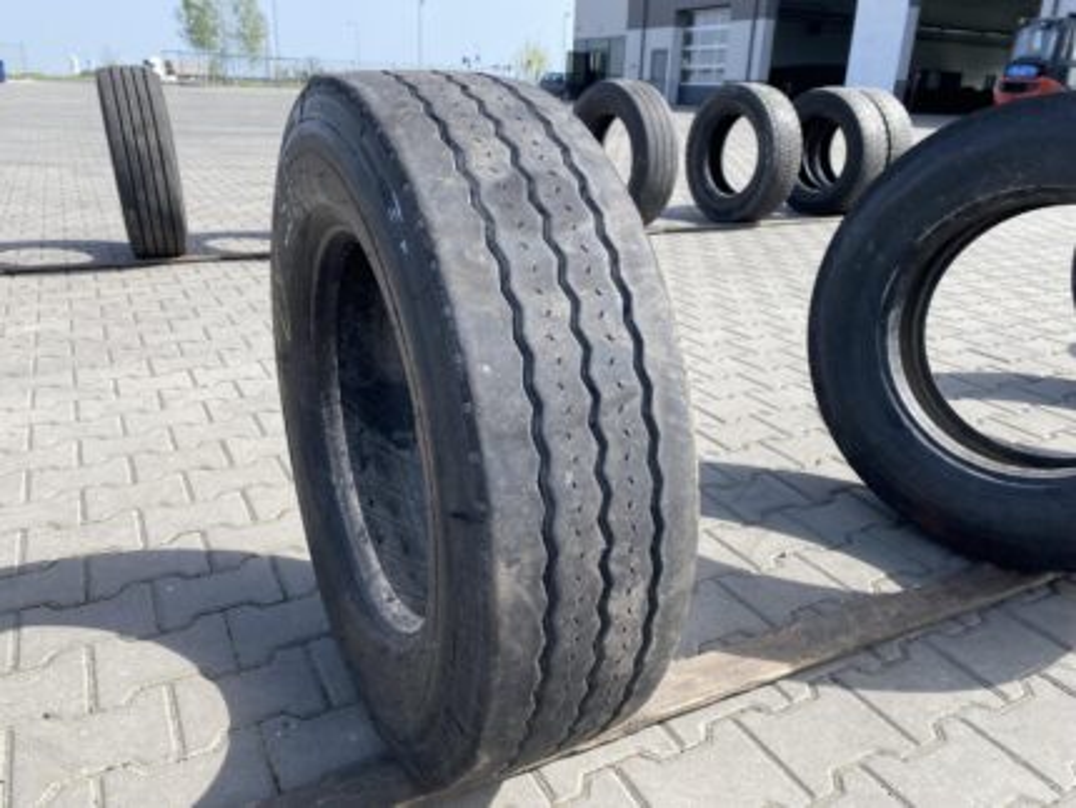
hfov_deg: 67.3
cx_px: 538
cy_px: 404
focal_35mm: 26
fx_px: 809
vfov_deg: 53.1
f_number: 1.8
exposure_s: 1/1147
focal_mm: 4.25
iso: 32
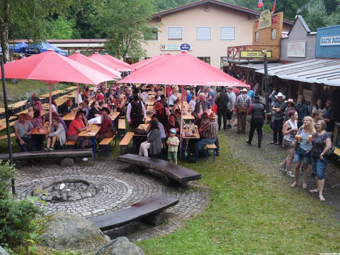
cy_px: 128
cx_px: 170
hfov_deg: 42.9
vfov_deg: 32.9
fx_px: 432
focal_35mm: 44
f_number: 4.5
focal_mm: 22
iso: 1600
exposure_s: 1/125
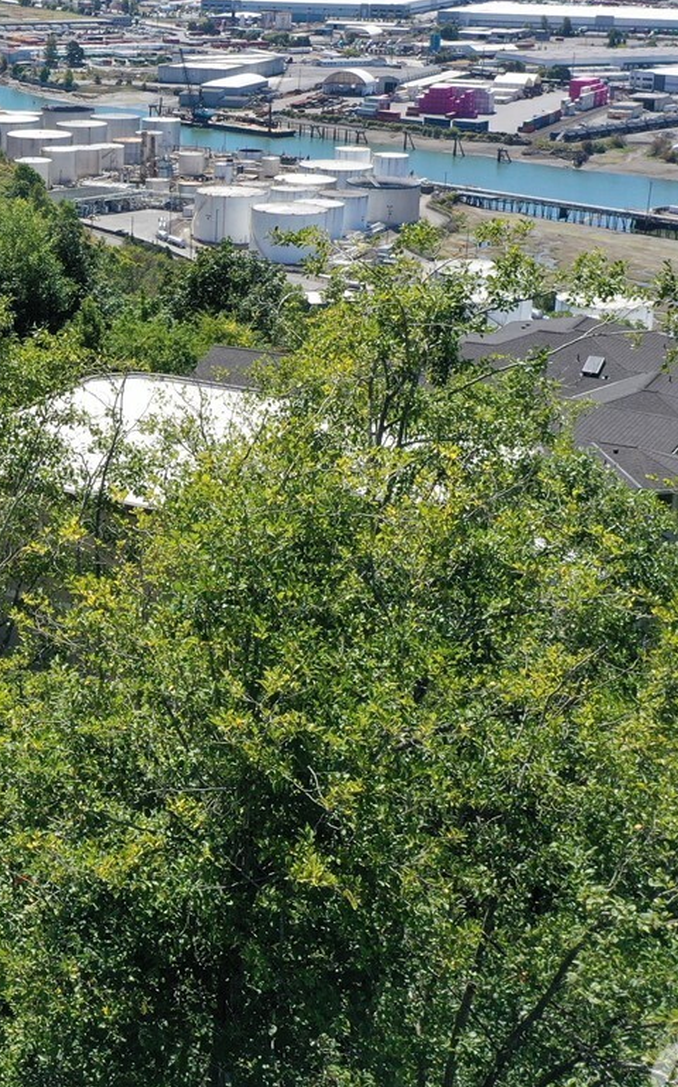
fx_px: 1864
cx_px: -203
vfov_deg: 32.1
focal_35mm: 63
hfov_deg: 19.1
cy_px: 331
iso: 100
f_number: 5.6
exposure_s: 1/120
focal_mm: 10.26
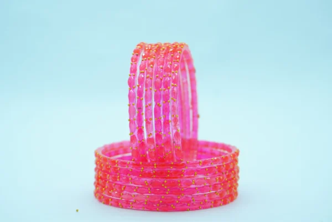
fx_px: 885
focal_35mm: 96
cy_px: 111
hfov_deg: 21.2
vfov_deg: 14.3
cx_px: 166
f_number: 6.3
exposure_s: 1/250
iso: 640
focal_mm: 64
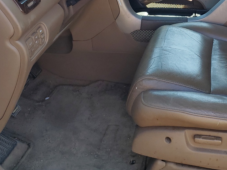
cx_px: 195
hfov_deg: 35.1
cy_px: 4
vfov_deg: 26.7
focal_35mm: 52
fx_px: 341
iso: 50
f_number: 1.5
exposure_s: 1/303
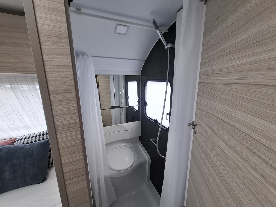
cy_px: 104
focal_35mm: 13
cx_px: 138
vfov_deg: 89.9
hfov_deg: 106.2
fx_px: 104
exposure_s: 1/50
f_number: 2.2
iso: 40
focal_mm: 1.74
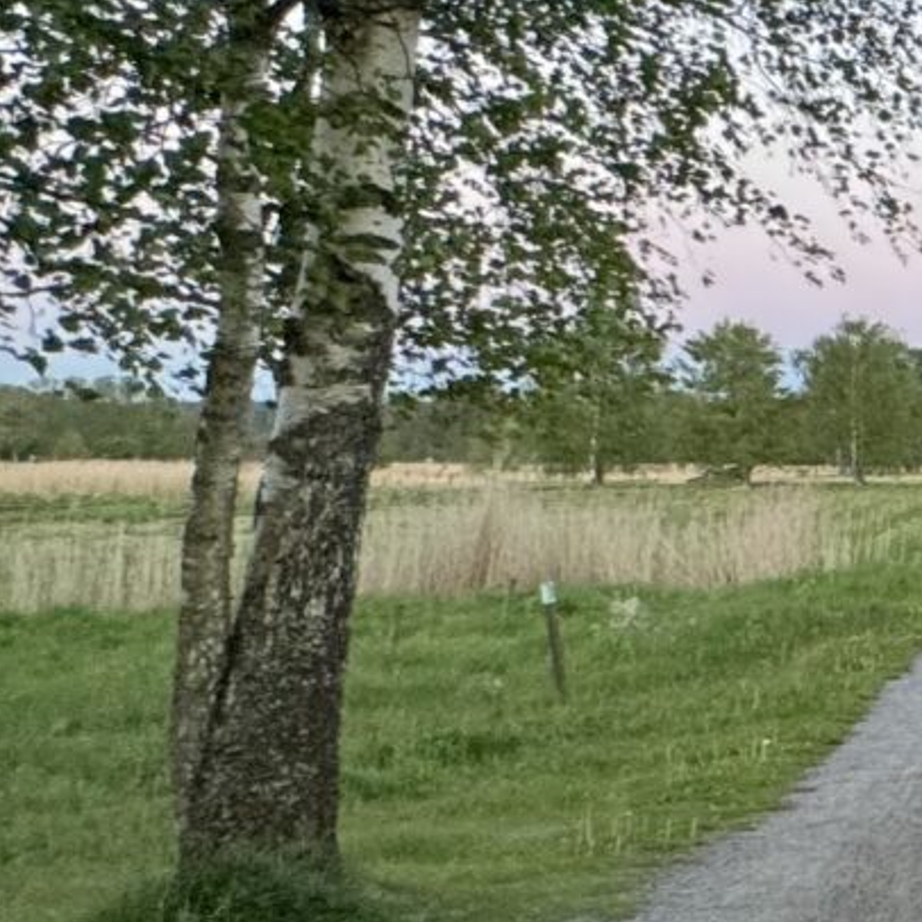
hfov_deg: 16.4
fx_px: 1838
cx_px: 2071
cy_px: 413
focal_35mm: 61
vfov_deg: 28.1
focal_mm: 2.22
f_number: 2.2
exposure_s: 1/99
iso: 160
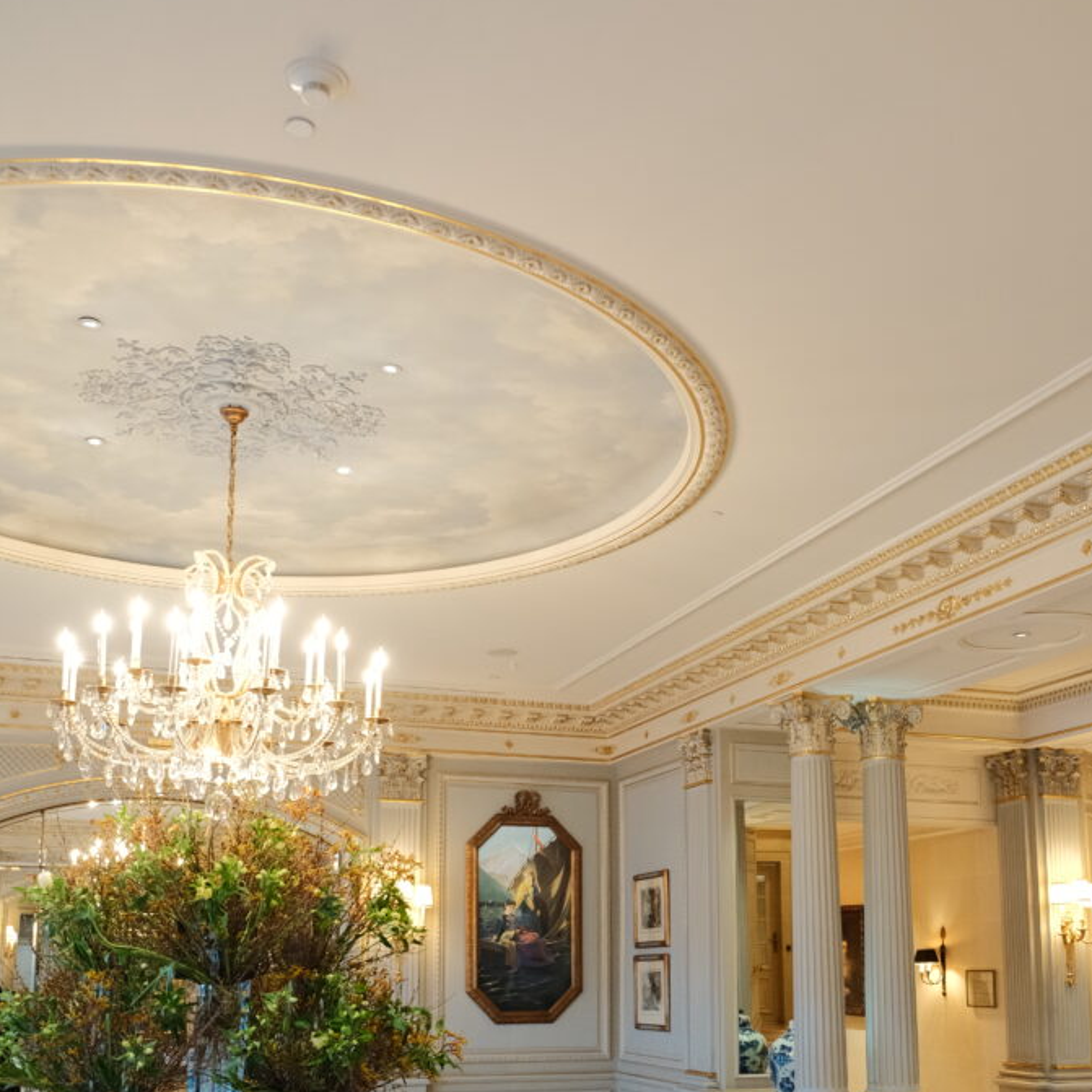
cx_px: 553
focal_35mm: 35
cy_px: 796
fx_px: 1249
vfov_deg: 45.8
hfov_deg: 47.2
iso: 1600
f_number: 2.8
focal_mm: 18
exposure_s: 1/25
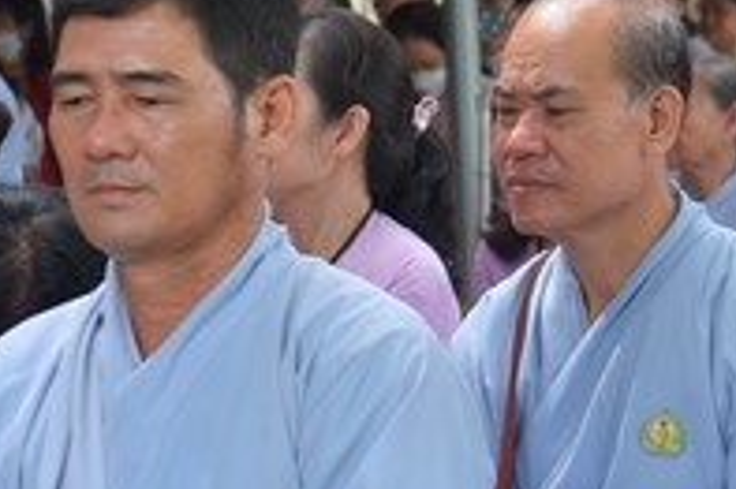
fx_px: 4188
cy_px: 420
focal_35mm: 205
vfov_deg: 6.7
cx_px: 956
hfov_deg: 9.9
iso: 200
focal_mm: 62
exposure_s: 1/125
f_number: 4.5
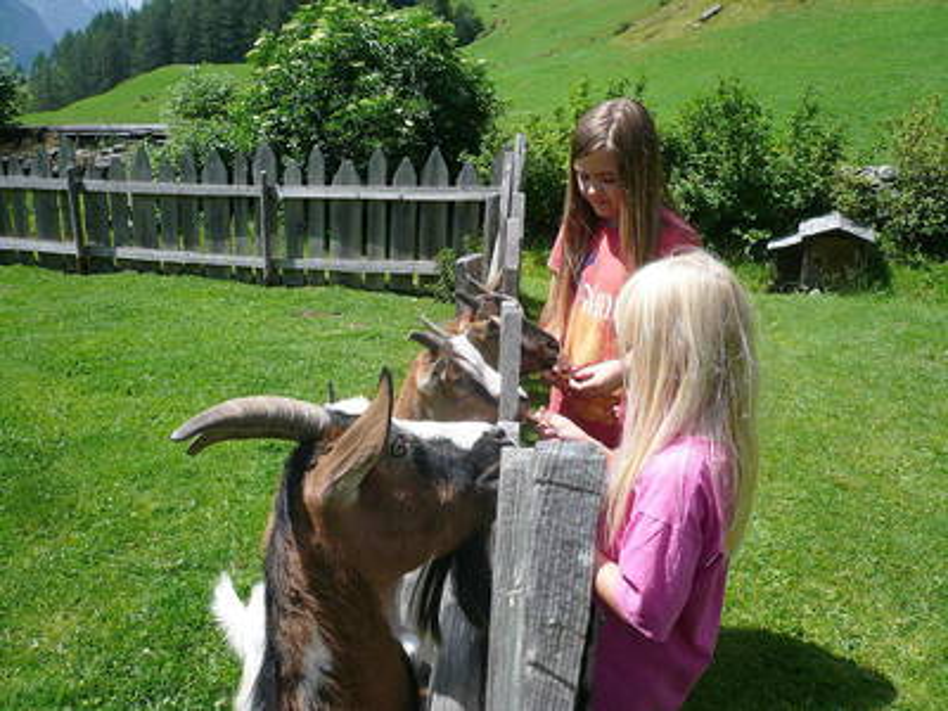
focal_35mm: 28
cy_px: 356
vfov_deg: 49.7
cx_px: 474
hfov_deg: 63.4
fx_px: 767
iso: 100
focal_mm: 4.6
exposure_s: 1/1000
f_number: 2.8
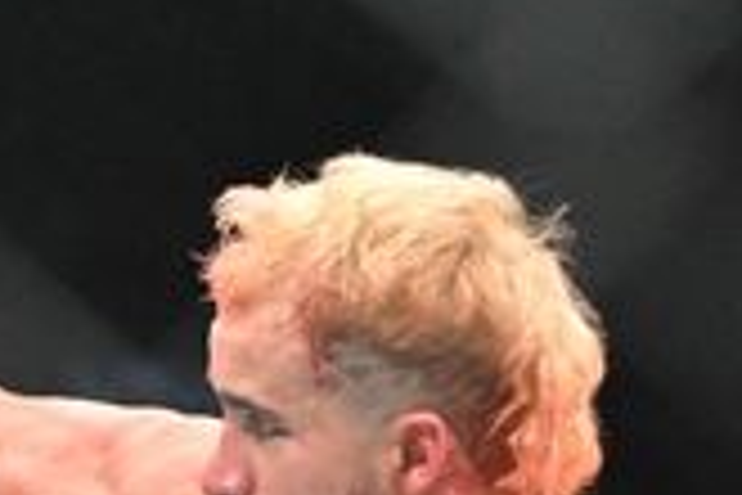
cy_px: 842
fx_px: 6142
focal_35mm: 298
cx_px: -67
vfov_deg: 4.6
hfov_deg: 6.9
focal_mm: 82
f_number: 3.2
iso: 4000
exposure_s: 1/1600
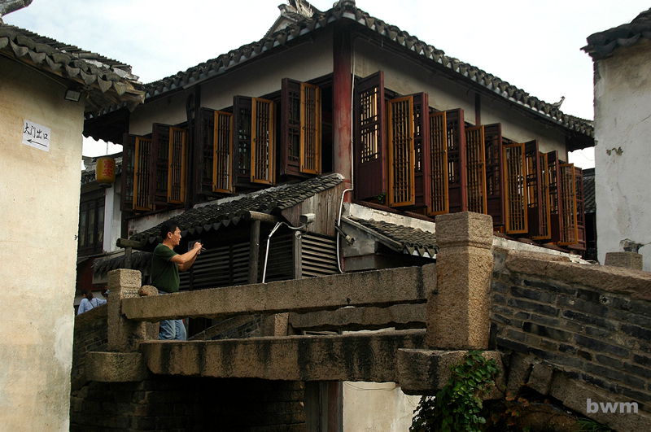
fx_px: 758
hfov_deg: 46.5
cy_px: 216
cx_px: 326
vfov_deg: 31.8
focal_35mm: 42
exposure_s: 1/200
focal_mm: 28
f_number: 10
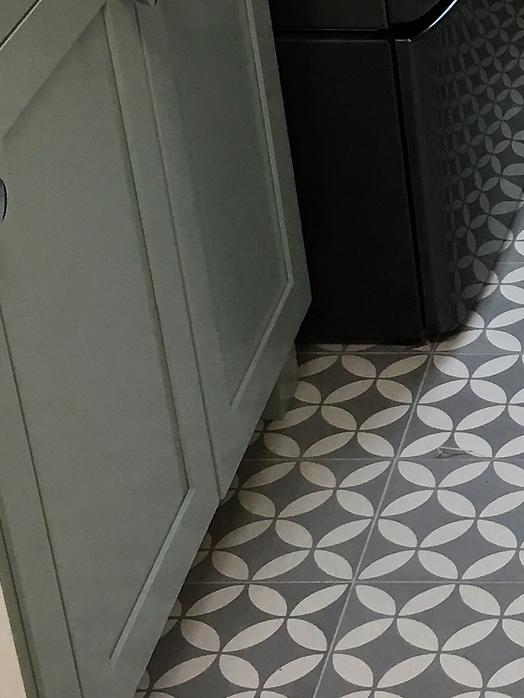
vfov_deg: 17.6
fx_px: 2240
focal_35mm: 111
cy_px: 180
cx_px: 847
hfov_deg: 12.5
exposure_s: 1/40
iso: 25
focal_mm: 4.15
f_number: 2.2
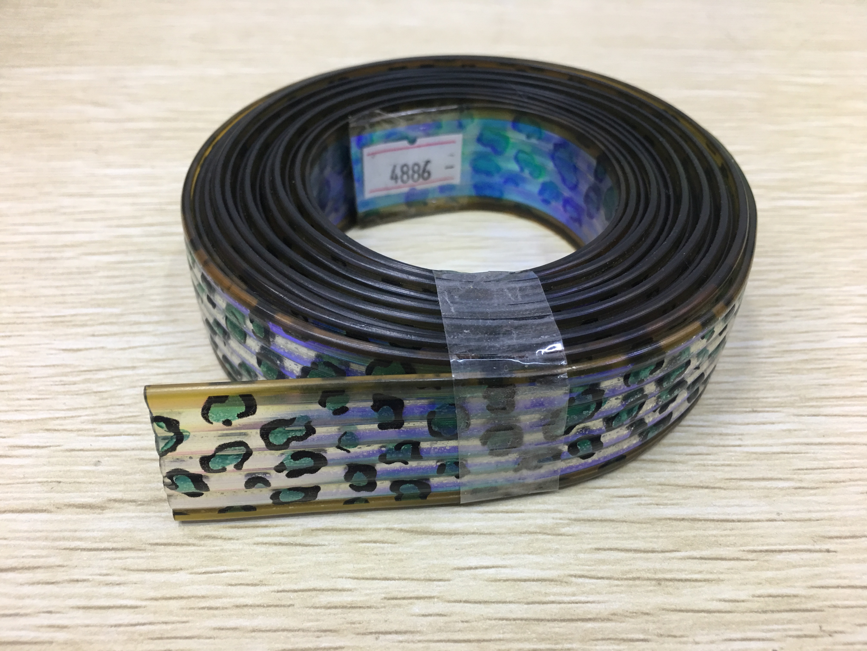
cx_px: 434
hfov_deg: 61.7
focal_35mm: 29
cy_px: 326
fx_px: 726
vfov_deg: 48.2
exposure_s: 1/17
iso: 50
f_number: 2.2
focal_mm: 4.15
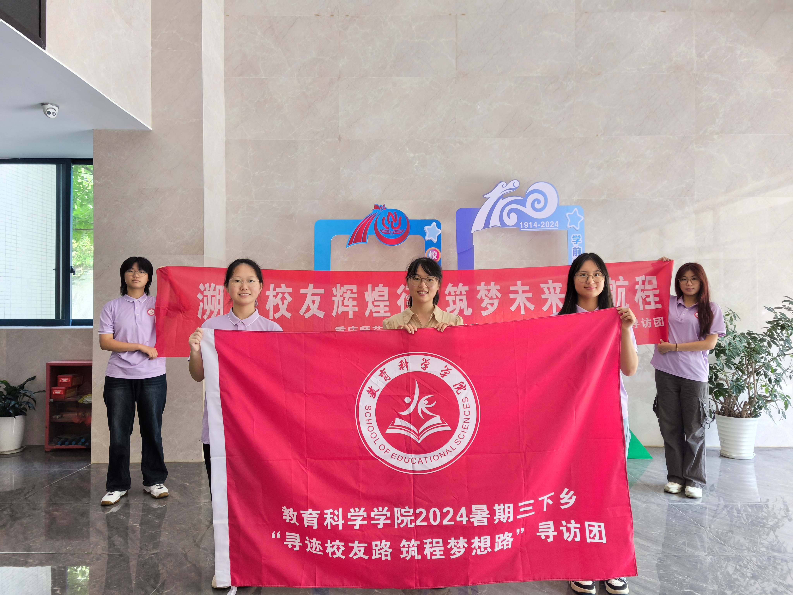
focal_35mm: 23
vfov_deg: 58.9
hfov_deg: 73.9
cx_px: 396
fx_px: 527
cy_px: 298
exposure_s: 1/99.9
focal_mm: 5.35
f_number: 1.7
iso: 400
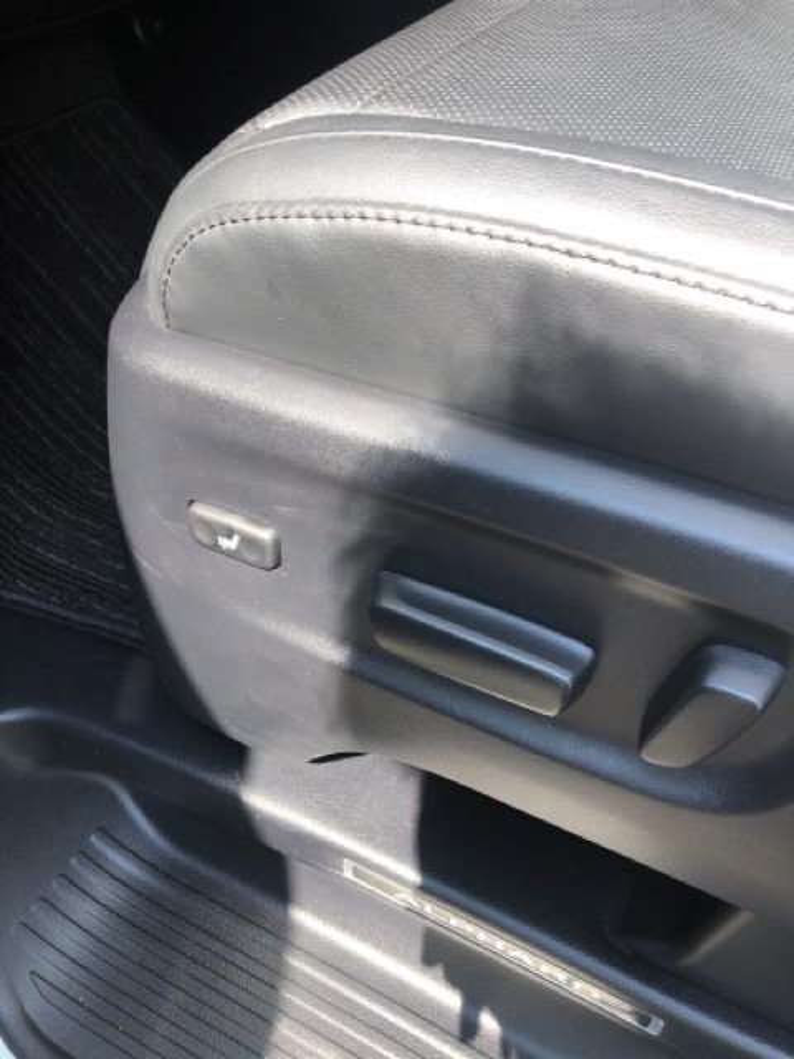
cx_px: 397
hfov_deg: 49.7
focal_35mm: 28
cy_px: 530
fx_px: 856
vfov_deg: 63.4
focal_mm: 3.99
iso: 20
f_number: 1.8
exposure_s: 1/147
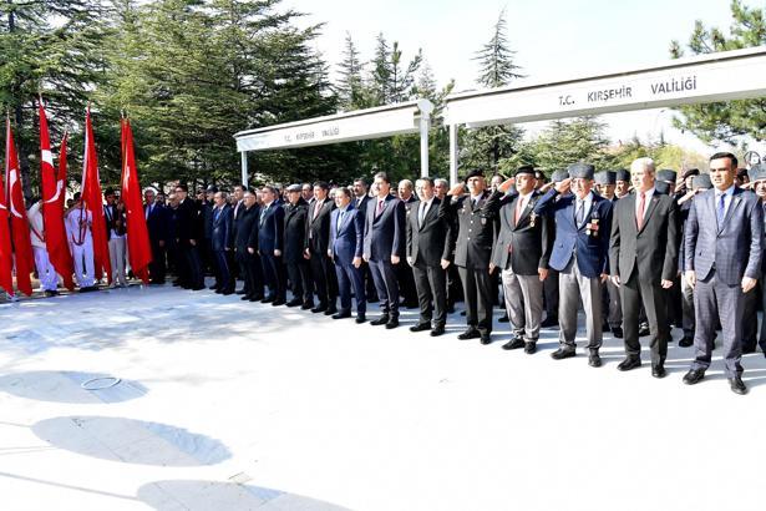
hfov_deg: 73.7
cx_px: 383
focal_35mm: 24
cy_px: 256
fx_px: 511
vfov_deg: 53.1
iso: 1000
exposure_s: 1/500
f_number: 8
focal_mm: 24
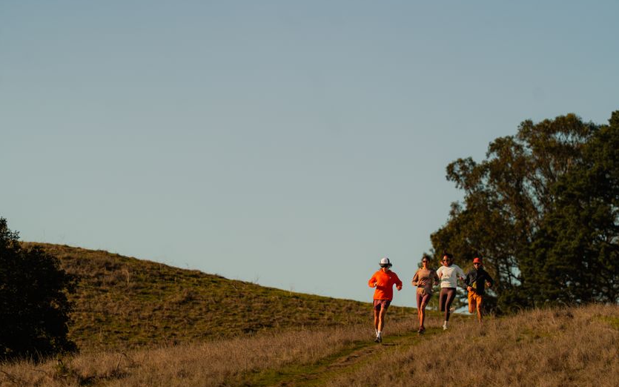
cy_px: 200
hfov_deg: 10.2
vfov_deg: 6.4
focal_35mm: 205
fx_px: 3459
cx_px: 310
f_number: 3.5
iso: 200
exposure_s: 1/3200
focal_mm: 200
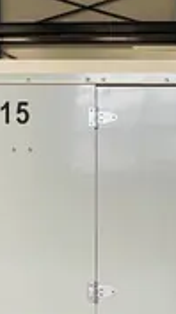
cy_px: 220
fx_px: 642
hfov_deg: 14.8
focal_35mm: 77
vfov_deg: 27.3
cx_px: 238
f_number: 1.6
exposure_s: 1/50
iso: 125
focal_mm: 4.2
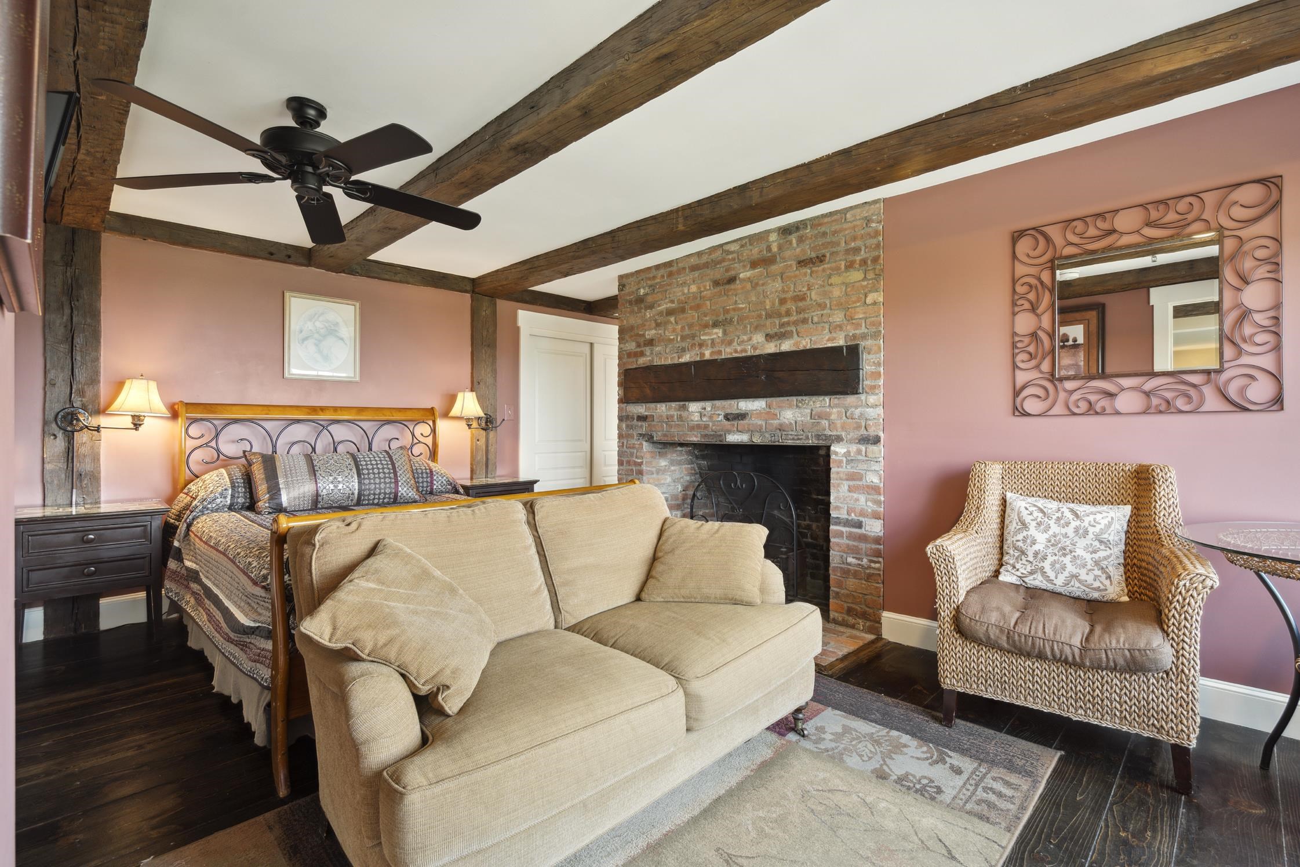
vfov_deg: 73.7
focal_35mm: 16
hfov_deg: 96.7
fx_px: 578
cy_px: 434
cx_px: 650
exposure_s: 1/4
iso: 400
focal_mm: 16
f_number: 8
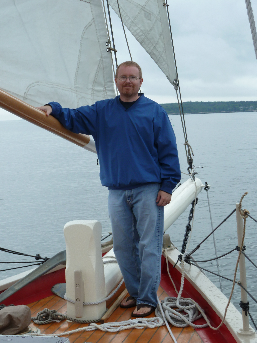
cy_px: 172
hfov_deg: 17.8
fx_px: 822
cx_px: 128
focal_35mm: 83
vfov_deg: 23.6
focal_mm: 13.7
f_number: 4.5
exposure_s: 1/400
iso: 100
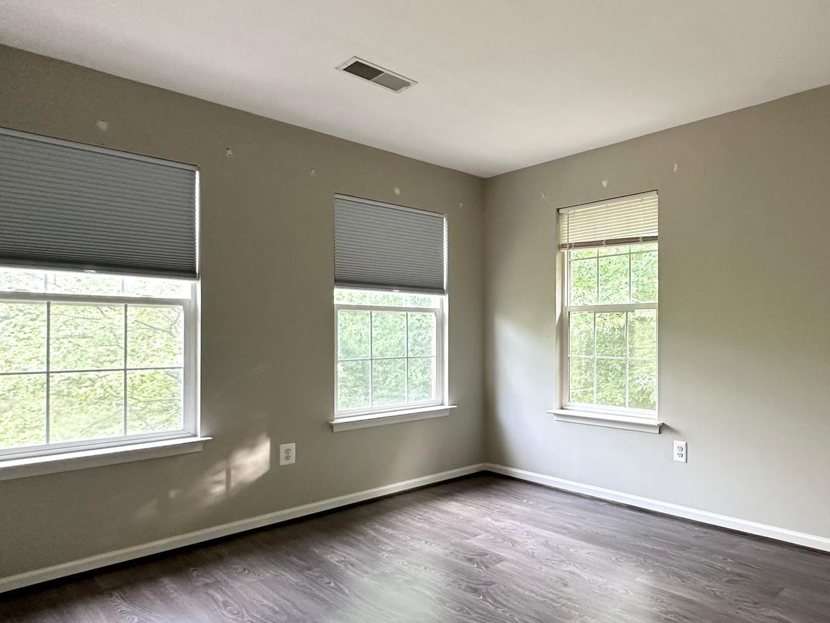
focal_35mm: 23
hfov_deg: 70.3
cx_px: 595
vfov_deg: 58.8
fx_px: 551
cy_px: 332
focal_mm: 2.22
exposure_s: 1/74
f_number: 2.2
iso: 320
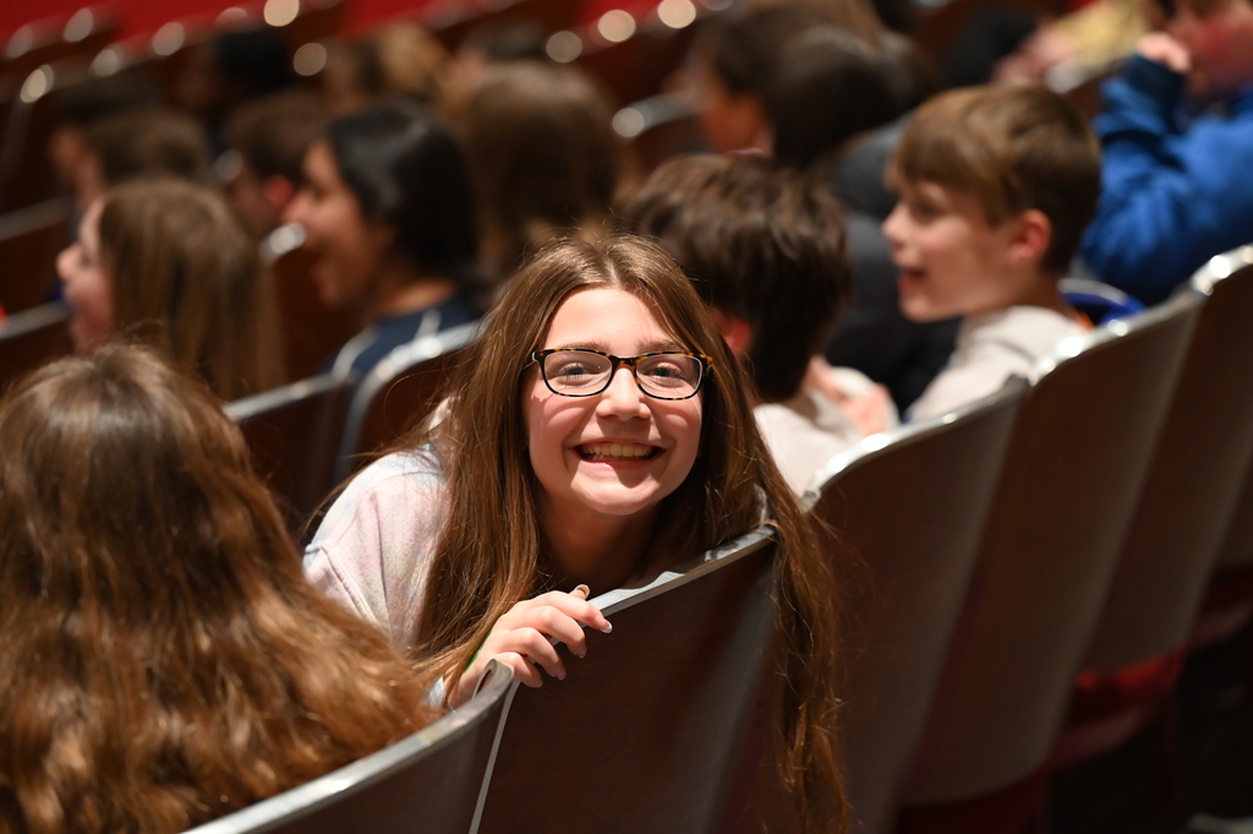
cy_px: 417
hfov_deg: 19.8
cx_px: 626
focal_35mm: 103
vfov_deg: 13.3
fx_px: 3582
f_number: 2.8
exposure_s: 1/80
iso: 3200
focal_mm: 103
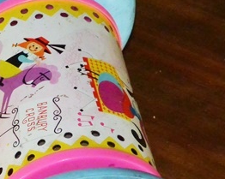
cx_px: -178
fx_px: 1623
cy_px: 161
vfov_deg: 6.3
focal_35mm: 244
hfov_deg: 7.7
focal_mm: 25.2
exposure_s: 1/60
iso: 1400
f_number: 5.3
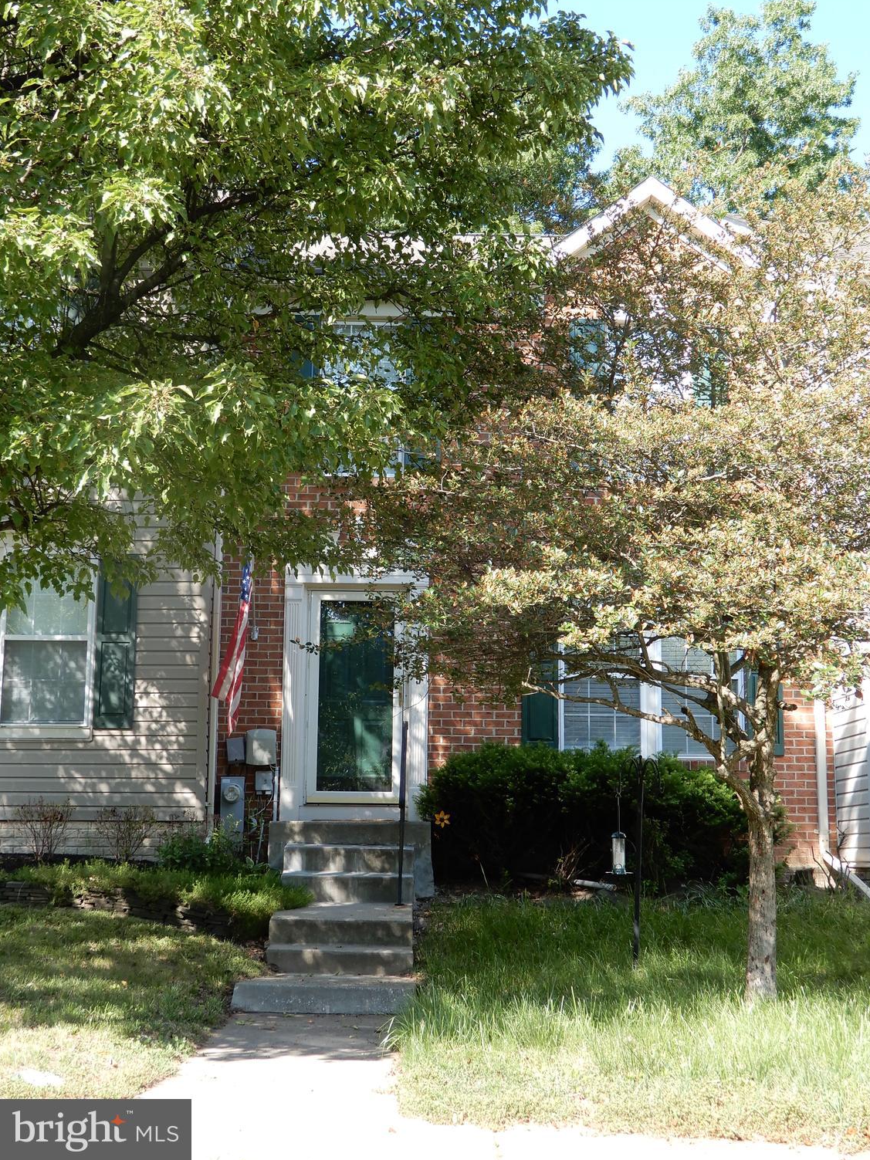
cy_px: 570
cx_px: 443
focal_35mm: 46
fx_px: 1542
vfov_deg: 41.2
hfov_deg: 31.5
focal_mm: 8
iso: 80
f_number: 4
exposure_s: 1/125
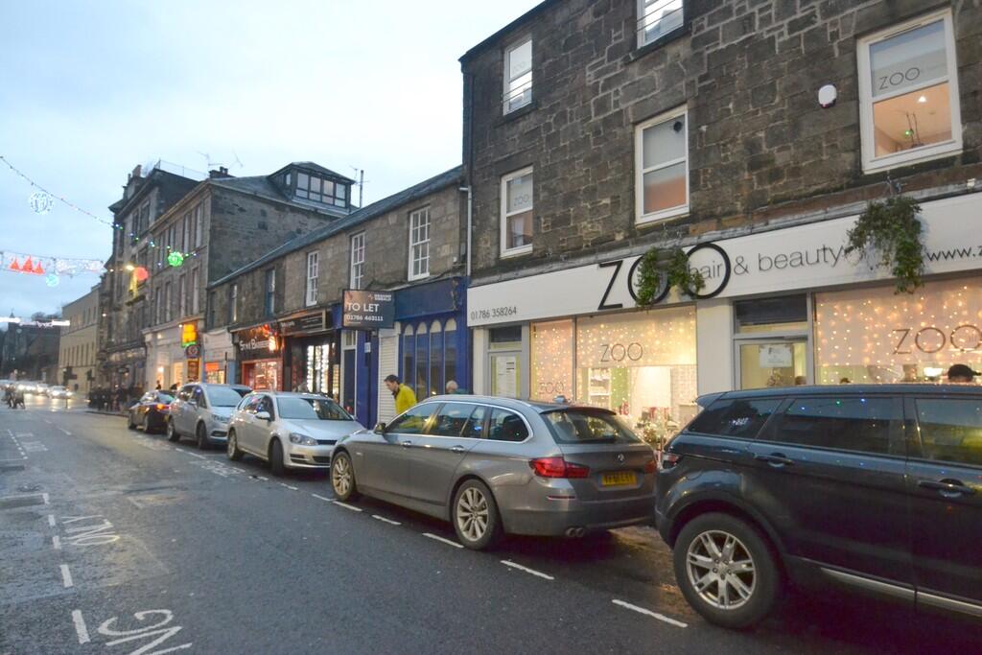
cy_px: 328
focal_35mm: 21
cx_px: 491
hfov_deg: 81.2
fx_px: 573
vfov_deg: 59.5
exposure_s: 1/60
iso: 2500
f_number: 4
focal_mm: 14
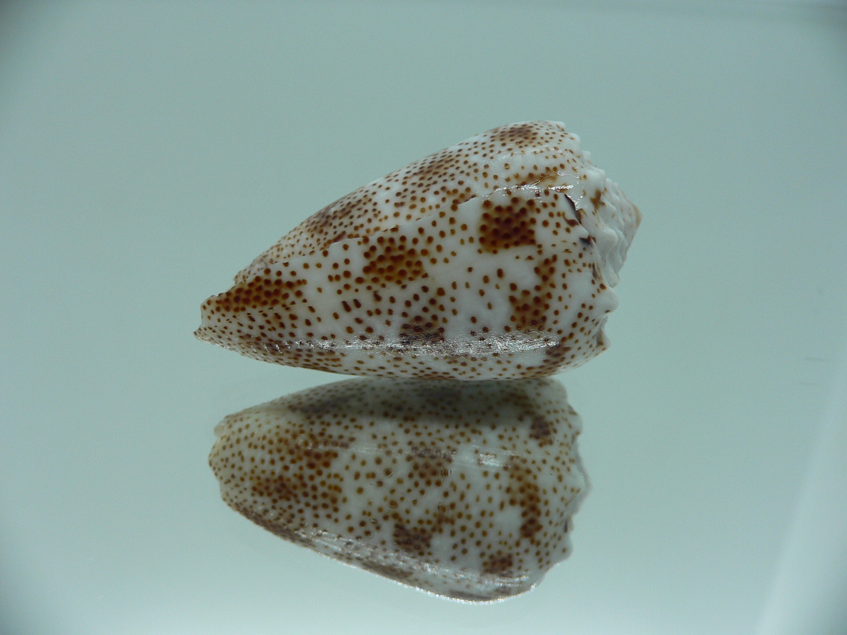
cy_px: 318
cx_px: 424
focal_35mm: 35
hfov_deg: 52.6
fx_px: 856
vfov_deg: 40.7
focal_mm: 4.6
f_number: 2.8
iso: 80
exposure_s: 1/60
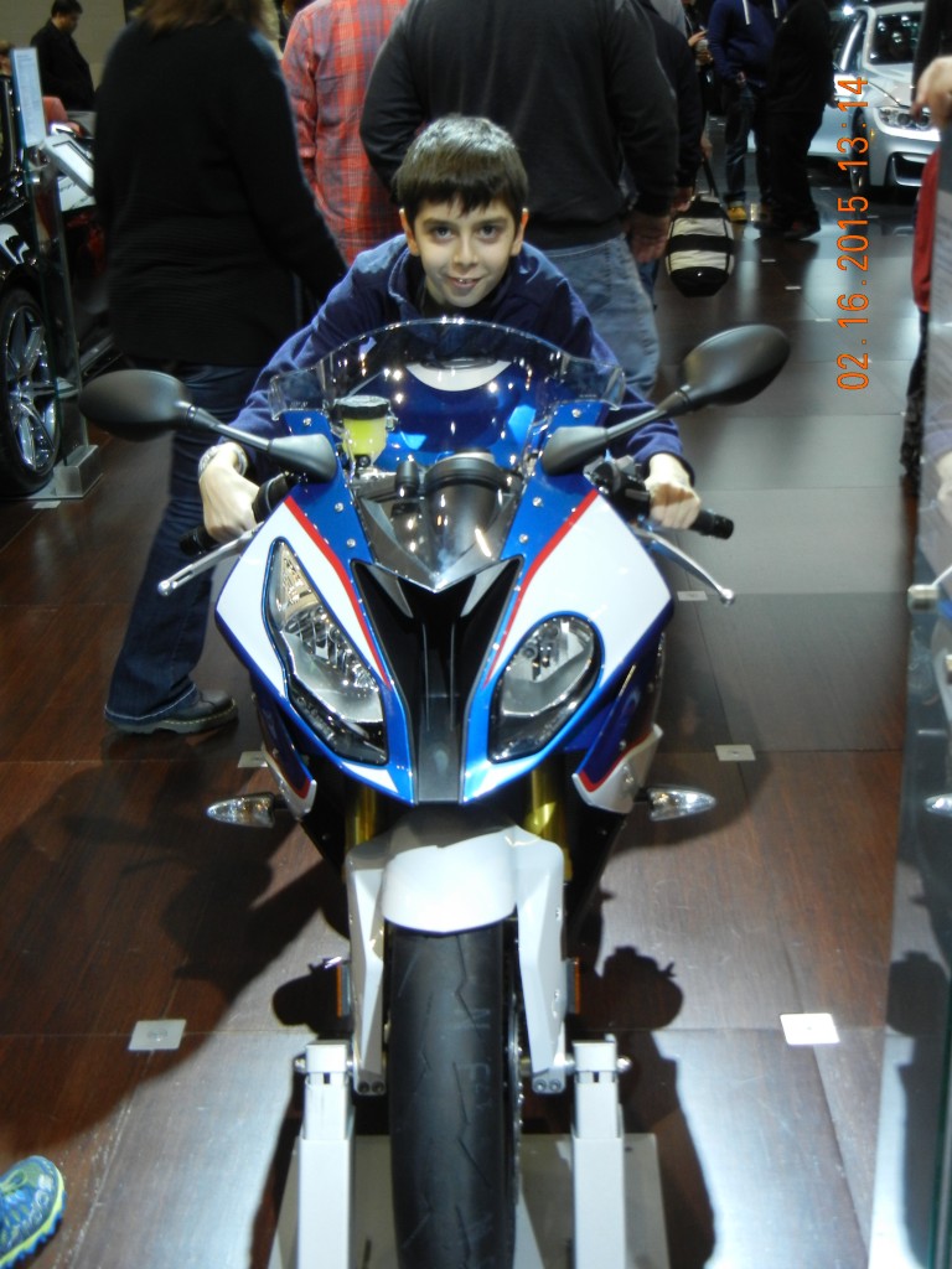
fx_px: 1650
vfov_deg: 42.1
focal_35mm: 45
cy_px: 634
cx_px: 476
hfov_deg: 32.2
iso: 337
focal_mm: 8.1
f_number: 3.8
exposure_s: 1/59
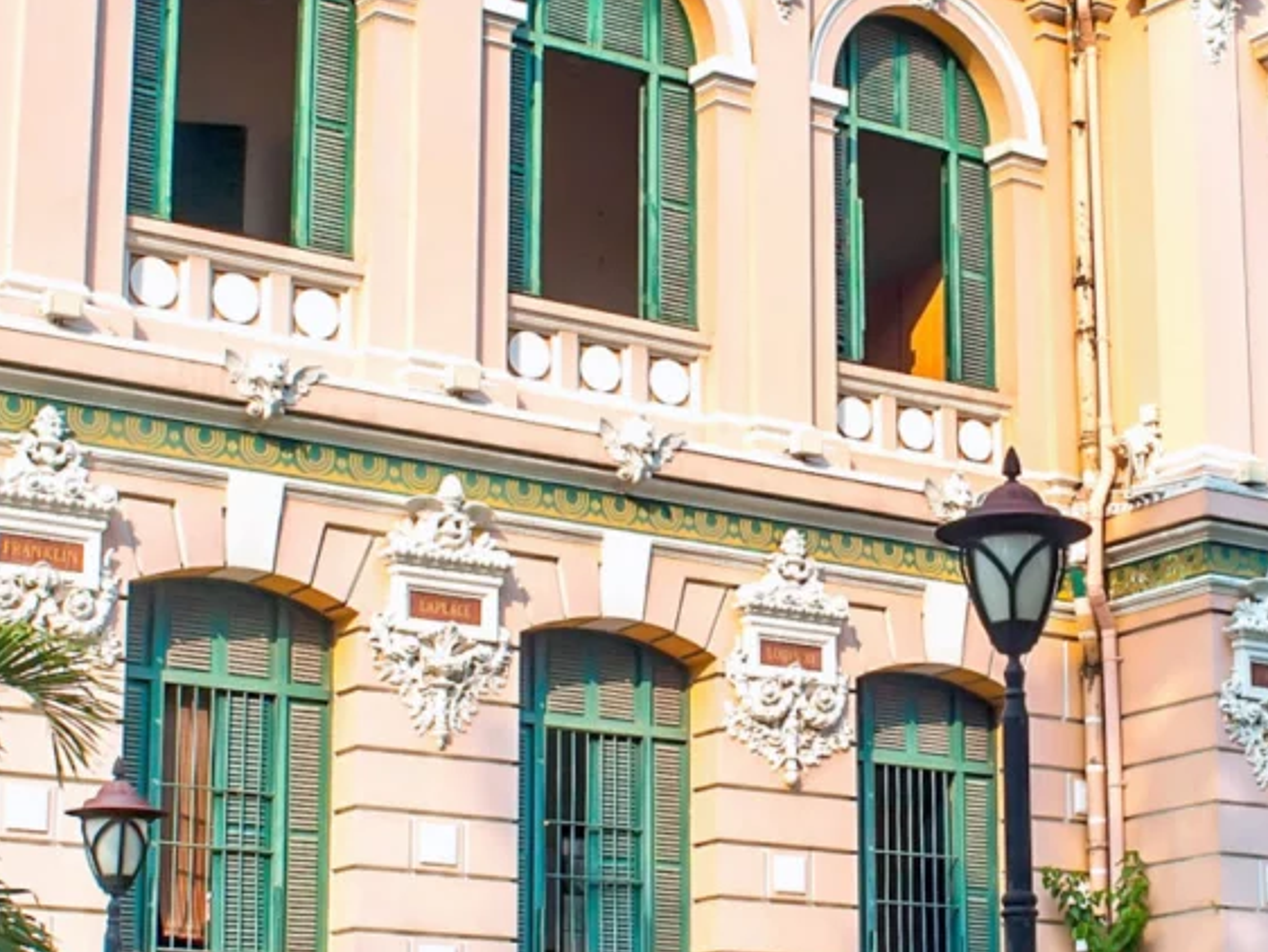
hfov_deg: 23.0
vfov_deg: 17.6
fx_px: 3078
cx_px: 968
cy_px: 587
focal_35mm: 84
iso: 200
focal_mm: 24
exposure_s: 1/320
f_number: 11
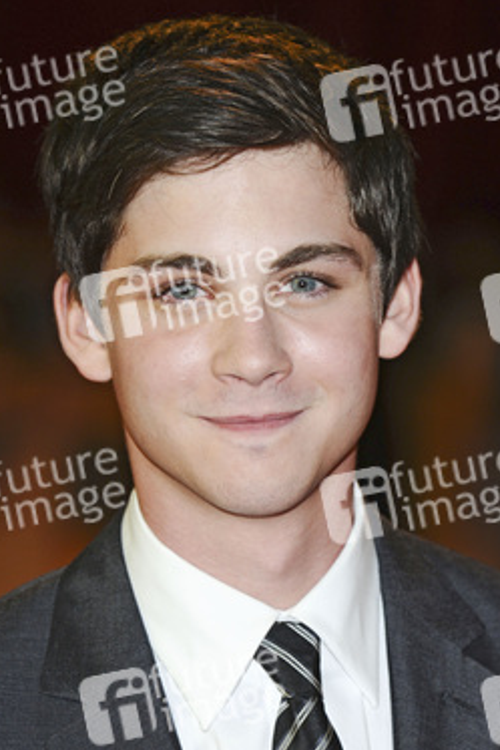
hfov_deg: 5.9
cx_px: 242
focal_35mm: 234
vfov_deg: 8.8
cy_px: 396
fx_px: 4860
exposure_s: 1/200
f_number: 4.5
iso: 320
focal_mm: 145
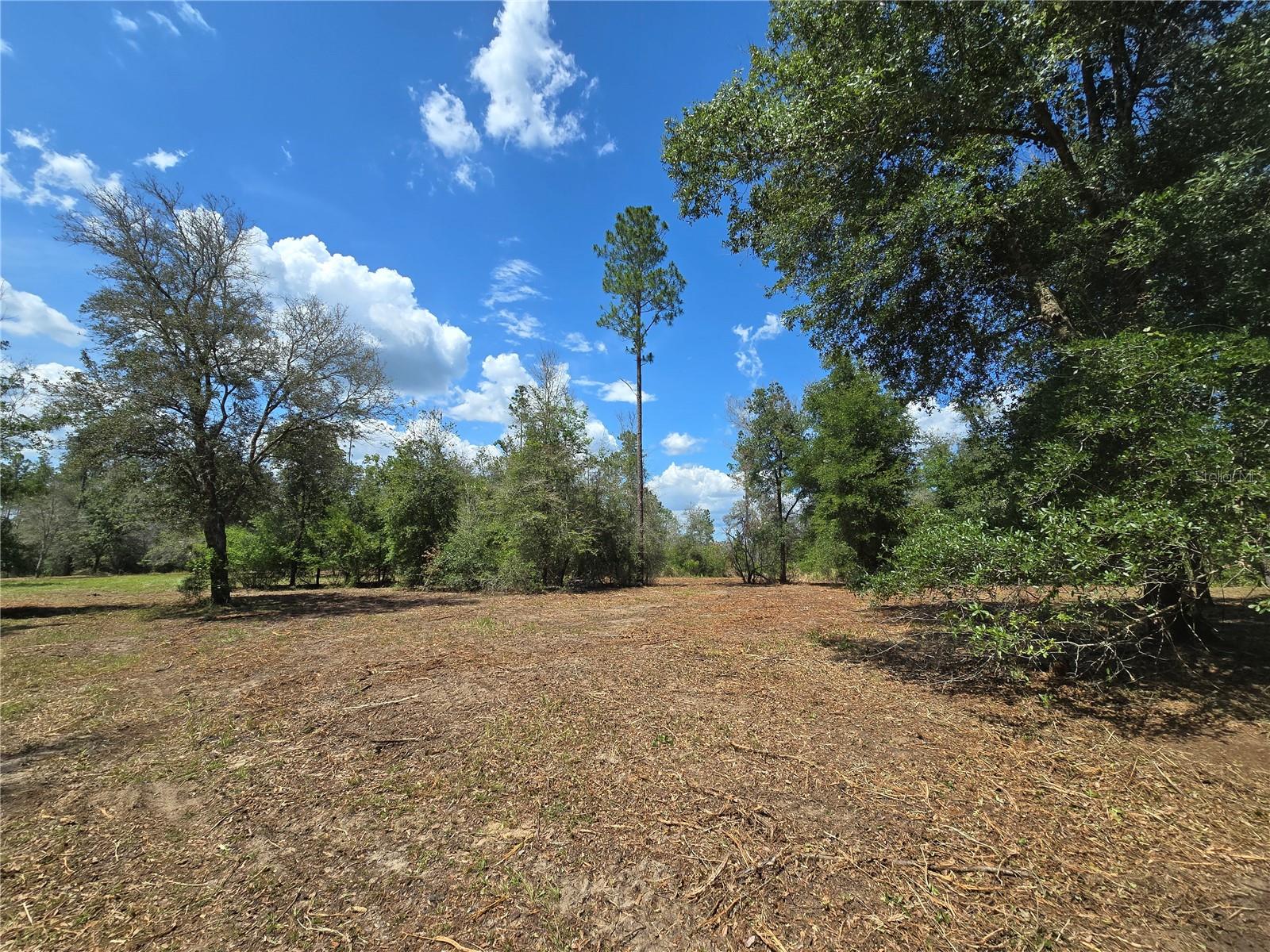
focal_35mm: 13
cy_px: 476
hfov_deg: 106.2
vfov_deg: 89.9
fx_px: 477
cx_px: 635
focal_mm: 2.2
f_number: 2.2
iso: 50
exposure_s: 1/2116
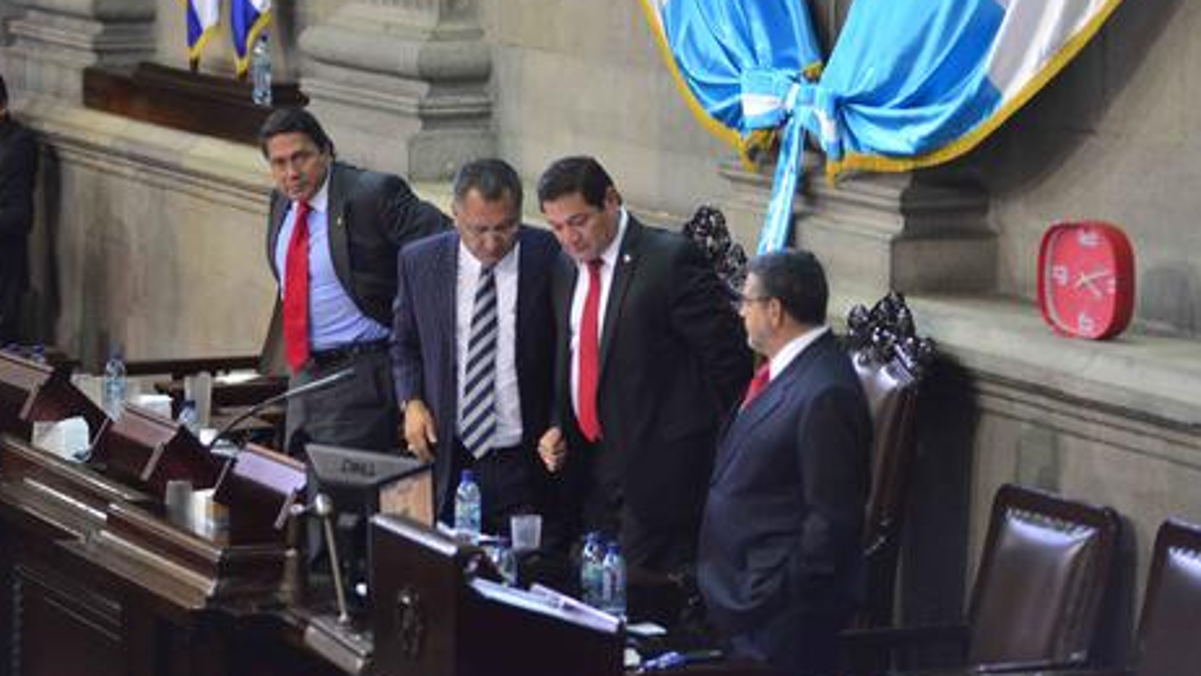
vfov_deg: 7.9
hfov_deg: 14.0
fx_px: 4873
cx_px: 569
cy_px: 273
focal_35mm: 153
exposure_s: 1/30
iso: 2500
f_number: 2.8
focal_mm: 135
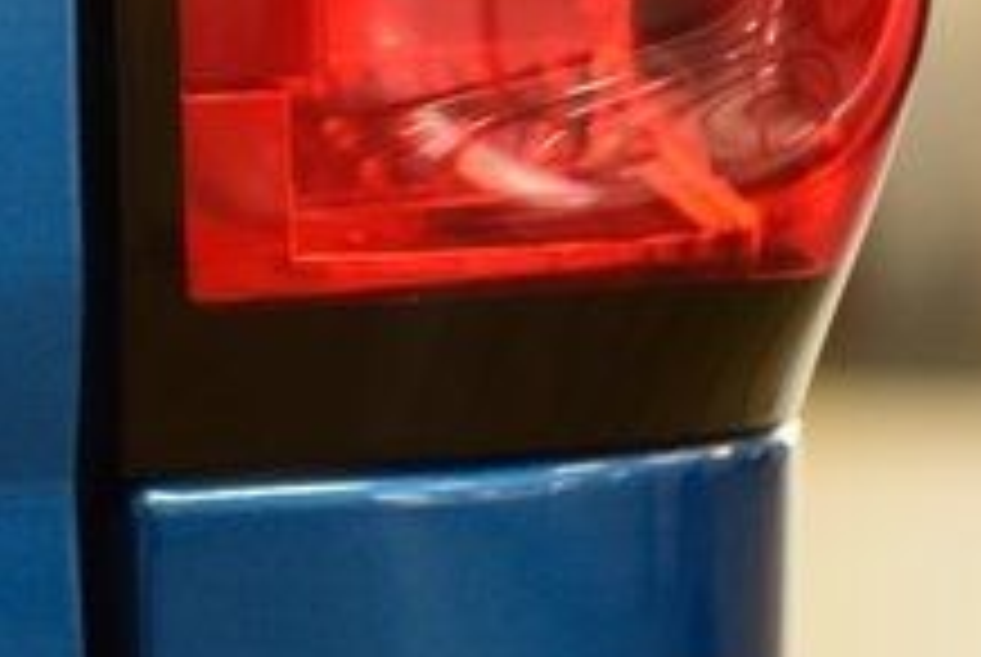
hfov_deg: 6.6
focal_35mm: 308
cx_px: -410
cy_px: -56
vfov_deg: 4.5
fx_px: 8404
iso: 1600
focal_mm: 70
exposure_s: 1/125
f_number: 2.8
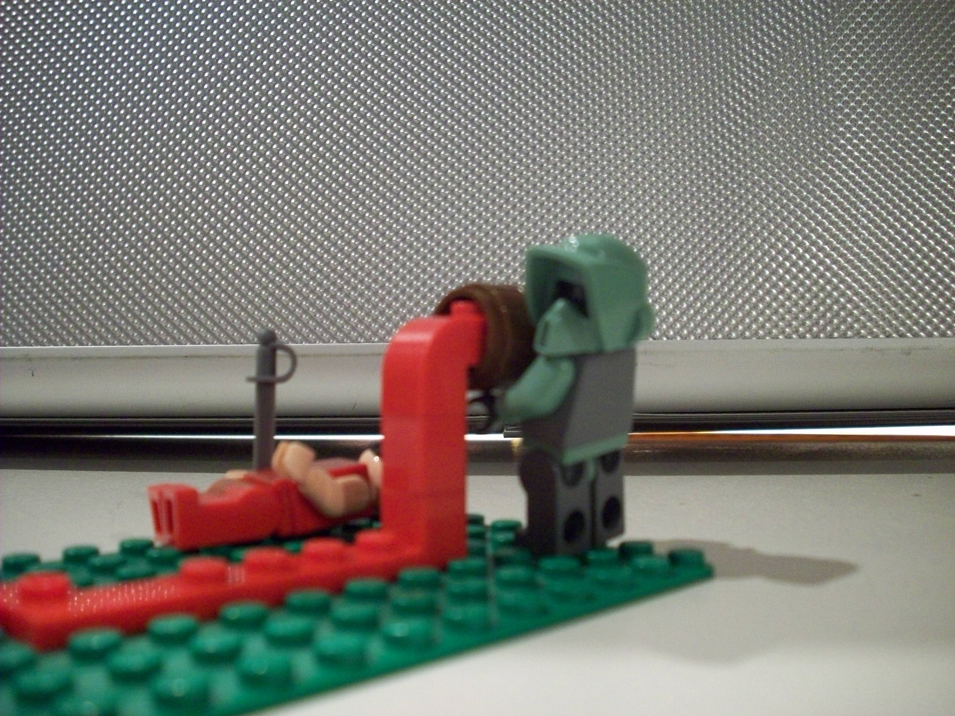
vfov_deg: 38.7
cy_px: 358
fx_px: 1021
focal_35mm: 37
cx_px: 478
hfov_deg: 50.1
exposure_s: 1/8
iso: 200
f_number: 2.8
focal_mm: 6.2
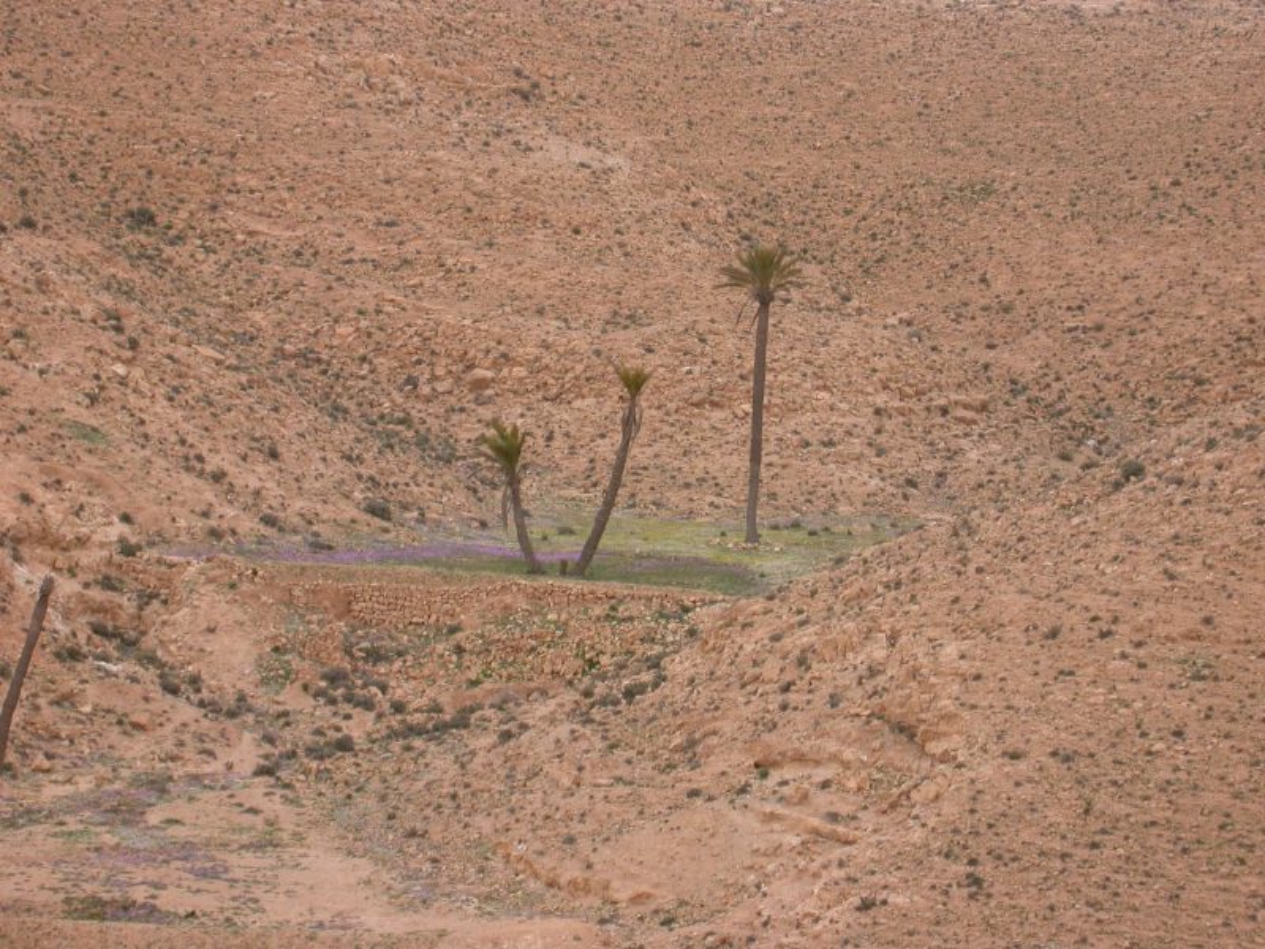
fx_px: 5189
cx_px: 632
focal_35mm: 142
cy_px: 474
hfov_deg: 13.9
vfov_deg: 10.4
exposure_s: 1/198
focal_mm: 29.5
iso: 100
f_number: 4.8
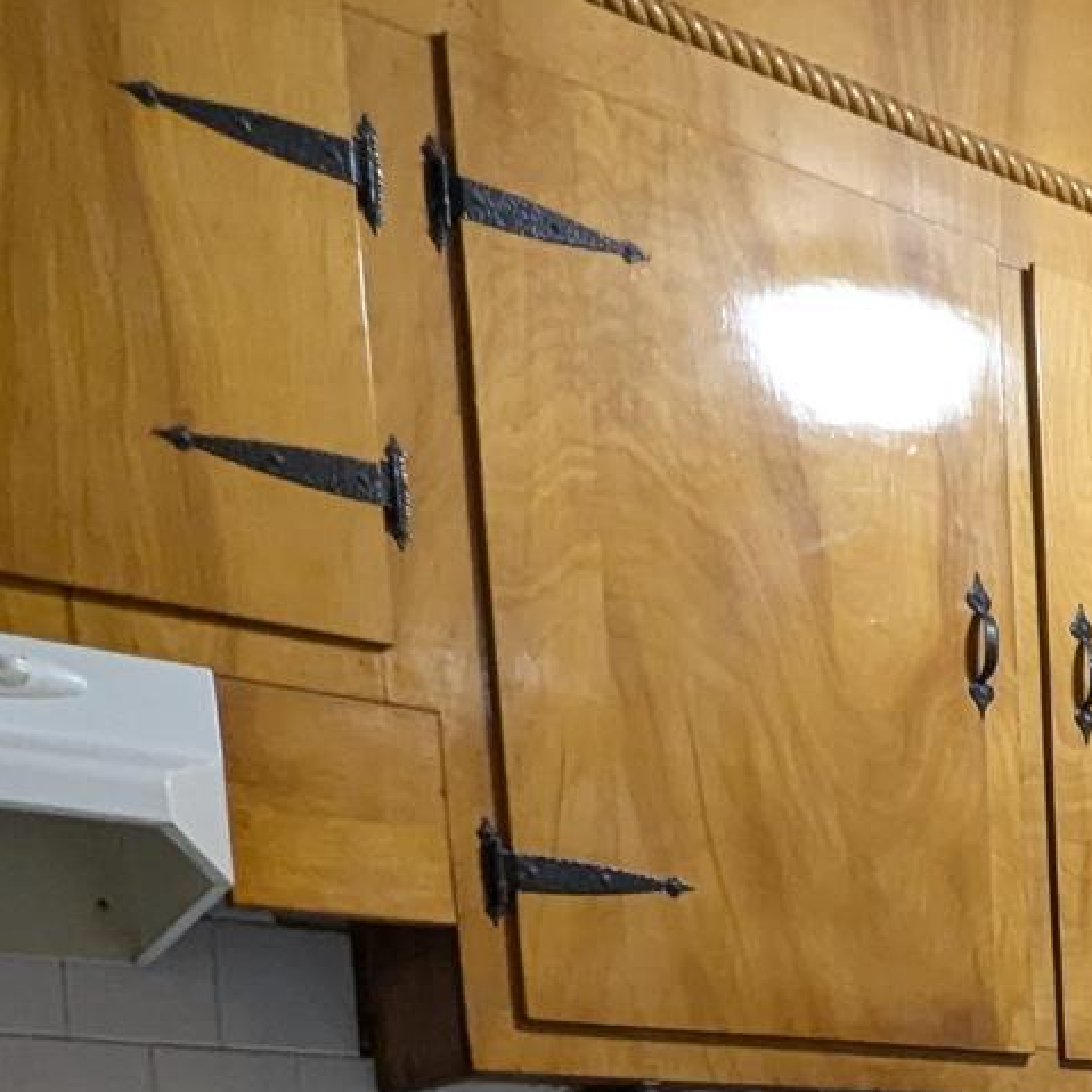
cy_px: 1550
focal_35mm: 49
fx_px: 1749
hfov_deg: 28.1
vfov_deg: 26.9
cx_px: 1445
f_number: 2.2
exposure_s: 1/40
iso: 295
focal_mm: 1.95
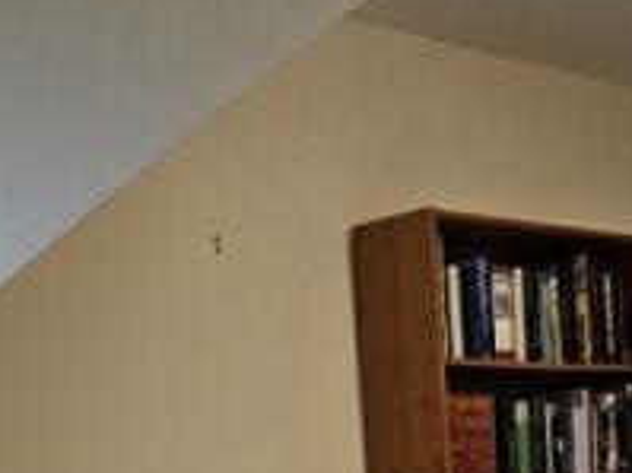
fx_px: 1223
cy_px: 644
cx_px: 648
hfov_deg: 27.2
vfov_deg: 19.8
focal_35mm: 67
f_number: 2.2
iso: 160
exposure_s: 1/50
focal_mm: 2.2
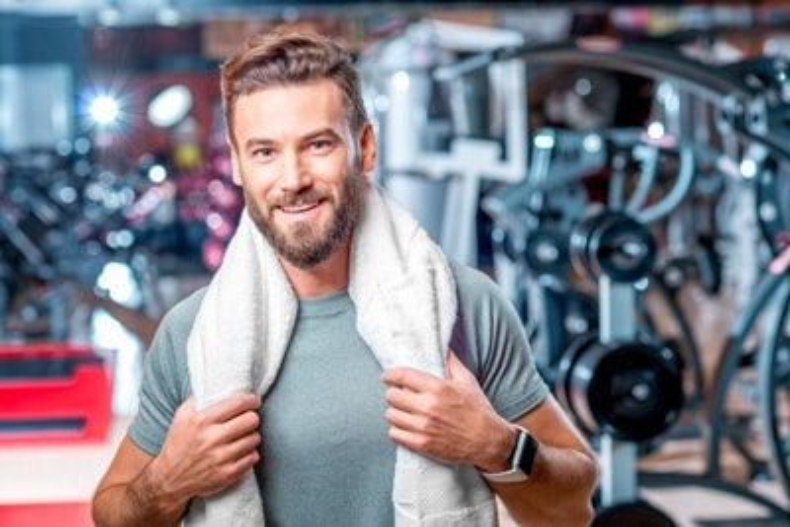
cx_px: 395
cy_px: 264
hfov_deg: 23.9
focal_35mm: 85
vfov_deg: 16.1
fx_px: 1866
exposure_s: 1/200
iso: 200
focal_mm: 85
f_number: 4
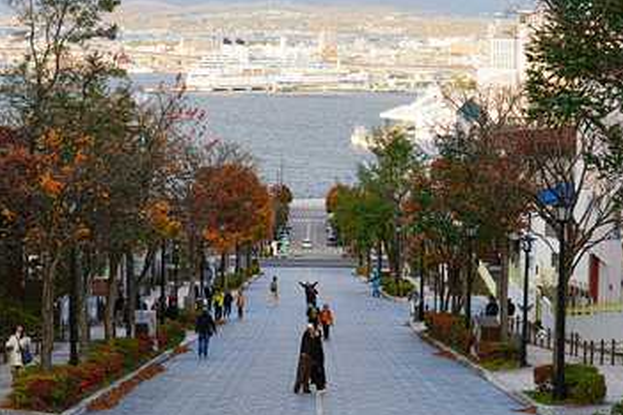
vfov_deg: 16.7
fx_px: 1419
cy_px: 192
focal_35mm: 82
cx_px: 323
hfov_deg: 24.8
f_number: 6.3
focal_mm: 72
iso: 100
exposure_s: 1/125
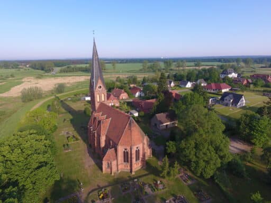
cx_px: 136
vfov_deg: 66.0
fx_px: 157
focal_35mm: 20
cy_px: 102
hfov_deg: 81.7
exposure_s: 1/433
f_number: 2.8
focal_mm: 3.61
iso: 100
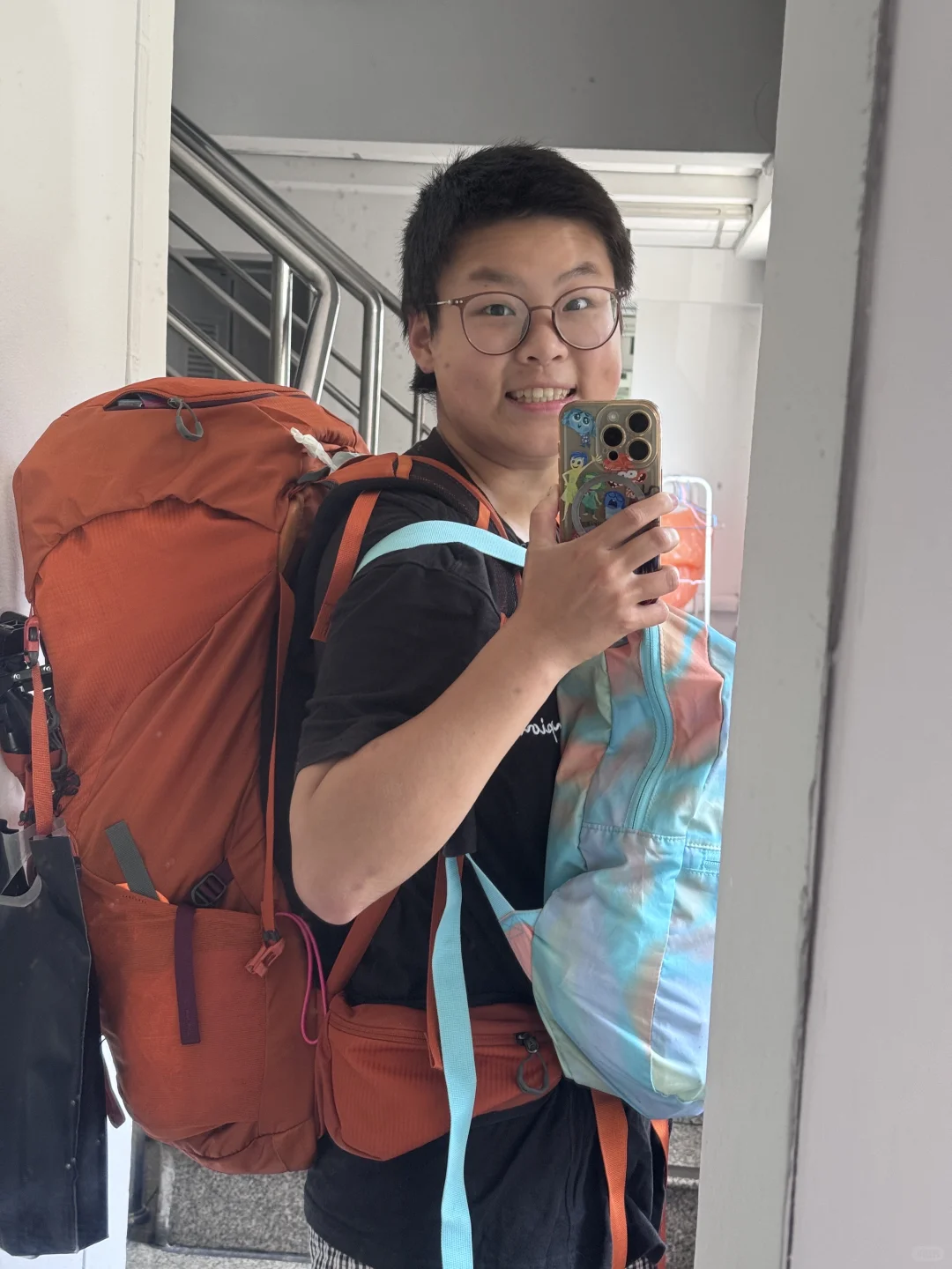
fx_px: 1760
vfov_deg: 39.7
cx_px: 476
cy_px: 634
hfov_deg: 30.3
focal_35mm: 48
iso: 100
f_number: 1.78
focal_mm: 6.76
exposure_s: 1/60
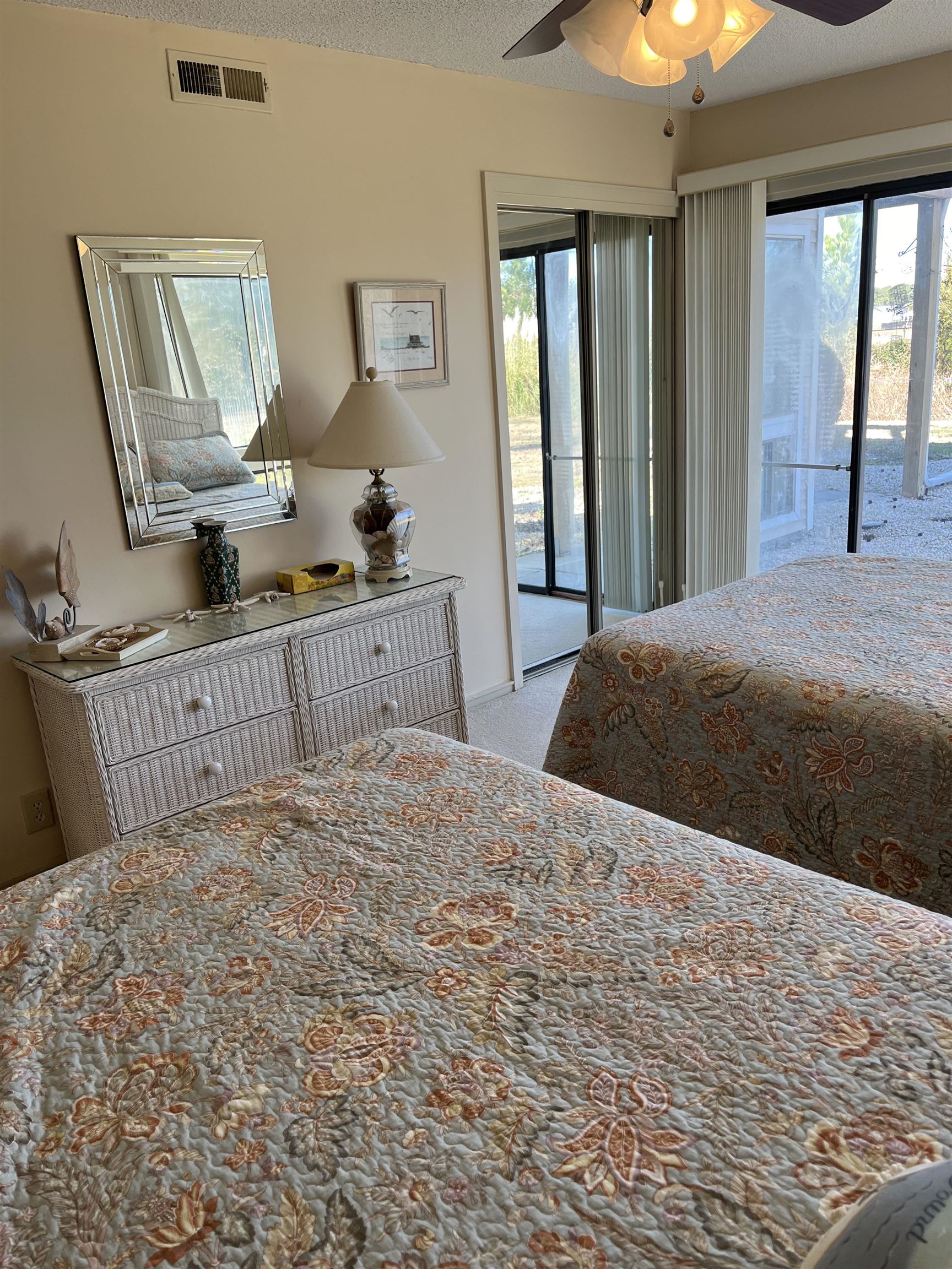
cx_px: 476
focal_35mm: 26
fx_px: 953
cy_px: 634
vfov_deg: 67.3
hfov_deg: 53.1
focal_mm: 5.1
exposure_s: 1/141
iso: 40
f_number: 1.6
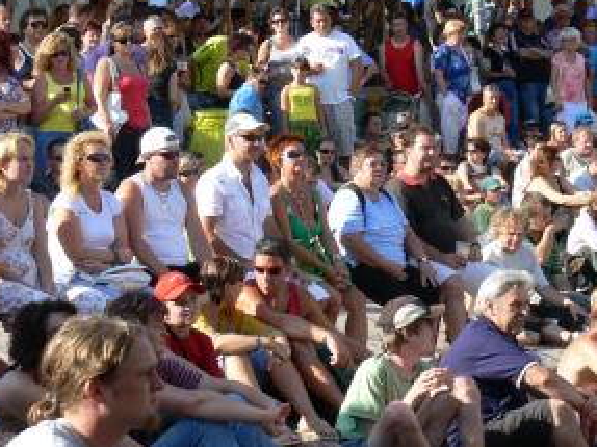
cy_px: 132
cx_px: 412
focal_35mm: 138
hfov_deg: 14.3
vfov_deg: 10.7
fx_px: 2379
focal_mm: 15.3
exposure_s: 1/125
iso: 80
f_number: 5.6
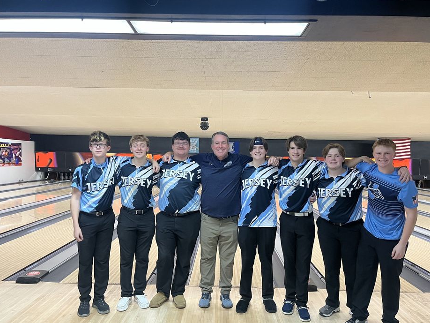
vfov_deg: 48.2
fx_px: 360
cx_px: 212
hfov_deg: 61.6
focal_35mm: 29
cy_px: 170
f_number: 1.6
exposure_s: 1/60
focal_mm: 5.1
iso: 320
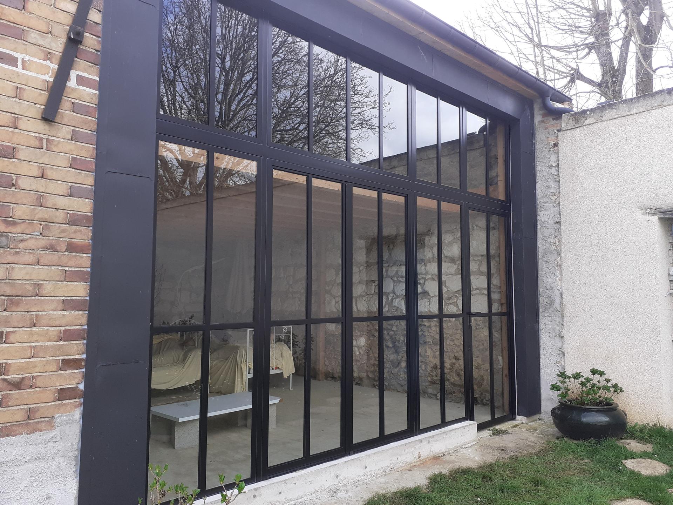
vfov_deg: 51.4
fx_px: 525
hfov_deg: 65.3
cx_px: 336
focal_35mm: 27
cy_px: 252
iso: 40
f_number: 1.9
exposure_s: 1/394
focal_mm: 3.6
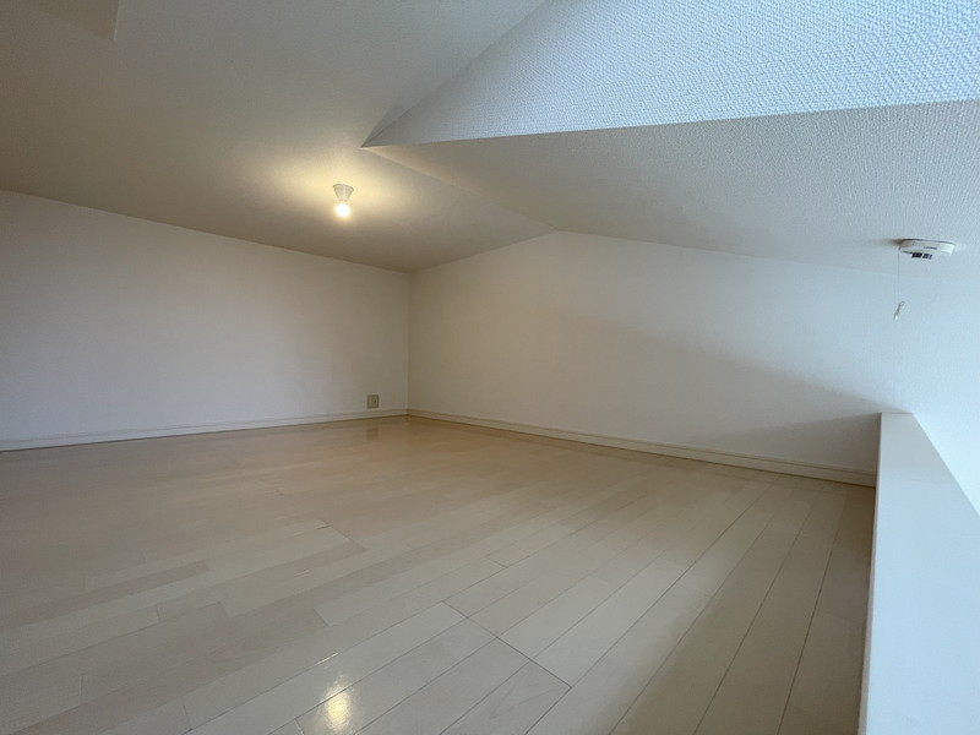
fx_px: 396
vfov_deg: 85.7
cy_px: 368
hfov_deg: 102.1
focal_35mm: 14
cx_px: 490
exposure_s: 1/50
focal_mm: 1.54
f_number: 2.4
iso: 160
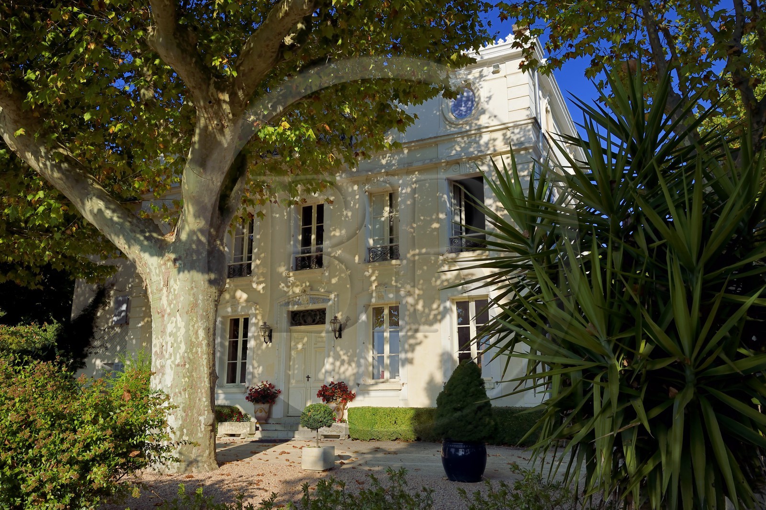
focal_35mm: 28
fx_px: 595
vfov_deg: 46.3
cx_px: 383
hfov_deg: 65.5
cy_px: 255
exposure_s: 1/200
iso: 200
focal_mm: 28
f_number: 11
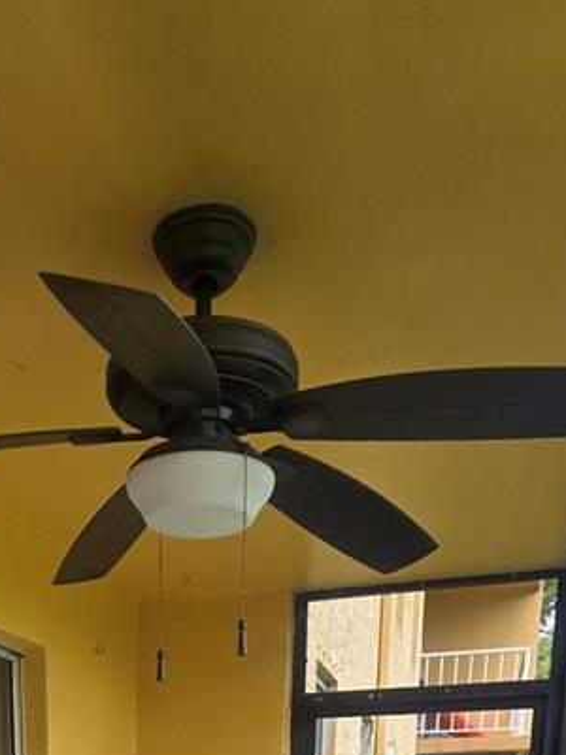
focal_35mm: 39
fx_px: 850
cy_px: 1040
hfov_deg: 35.8
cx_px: 130
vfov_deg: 32.2
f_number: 1.9
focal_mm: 2.2
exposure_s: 1/120
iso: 25
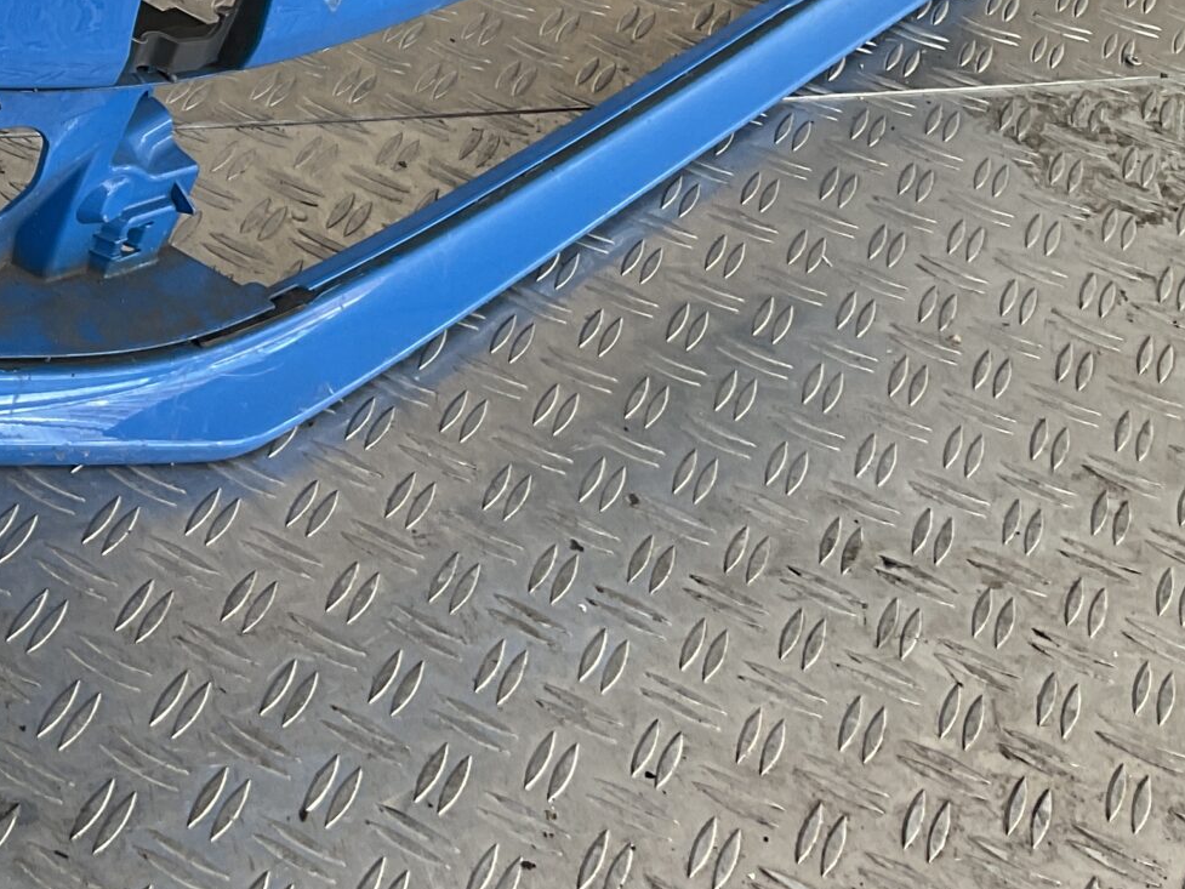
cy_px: -247
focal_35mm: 76
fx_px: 2602
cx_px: -124
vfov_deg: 18.2
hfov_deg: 24.0
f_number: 1.8
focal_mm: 3
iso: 16
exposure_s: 1/100
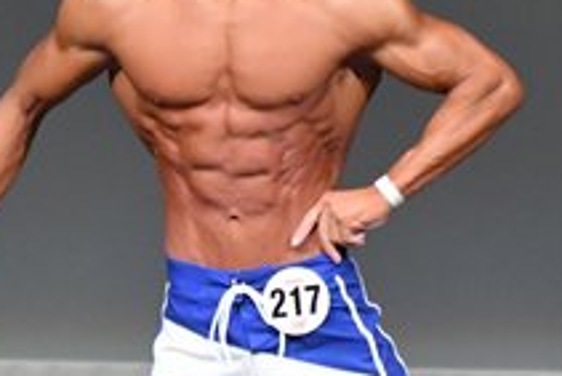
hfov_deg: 1.6
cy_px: 371
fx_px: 19761
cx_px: 313
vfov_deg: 1.1
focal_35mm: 1265
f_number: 5.6
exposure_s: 1/400
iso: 5000
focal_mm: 230
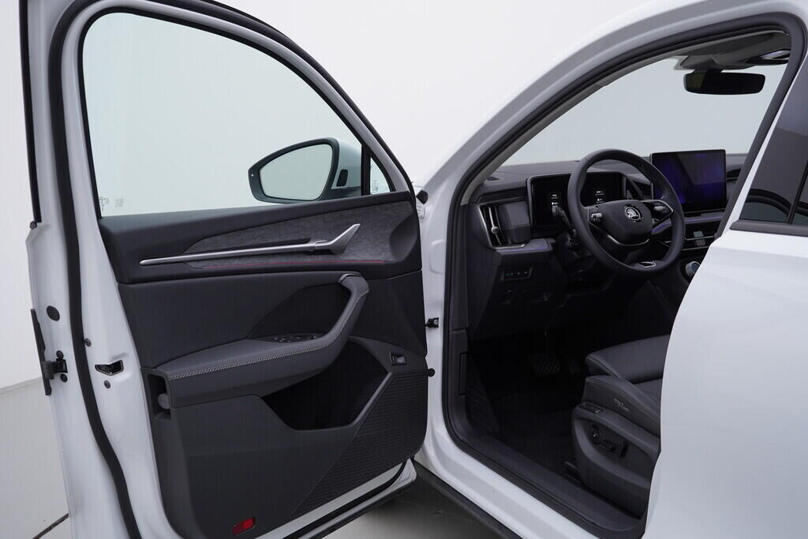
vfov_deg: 36.9
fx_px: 808
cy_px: 270
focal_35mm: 36
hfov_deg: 53.1
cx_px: 404
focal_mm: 24
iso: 125
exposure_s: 1/80
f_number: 4
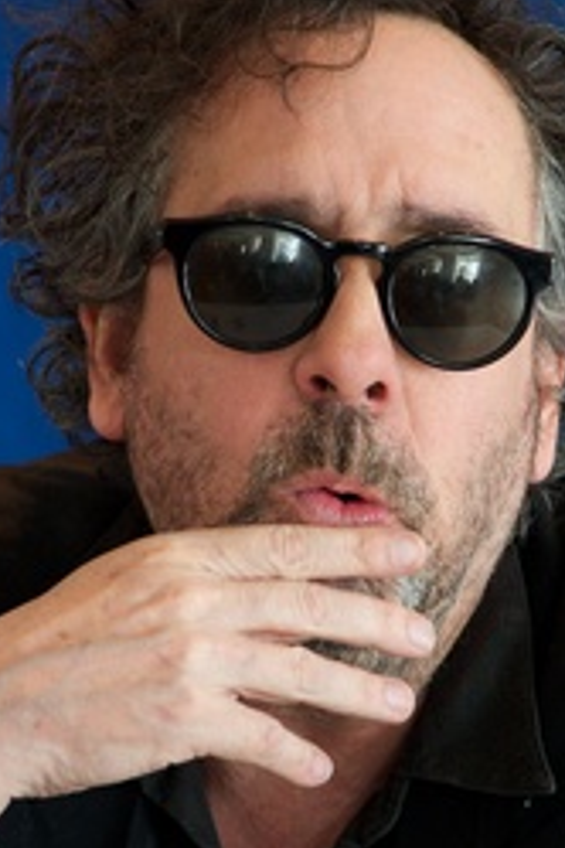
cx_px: 405
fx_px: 7556
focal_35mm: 321
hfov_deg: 4.3
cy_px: 453
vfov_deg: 6.4
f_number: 5.6
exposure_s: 1/60
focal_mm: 200
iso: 2000
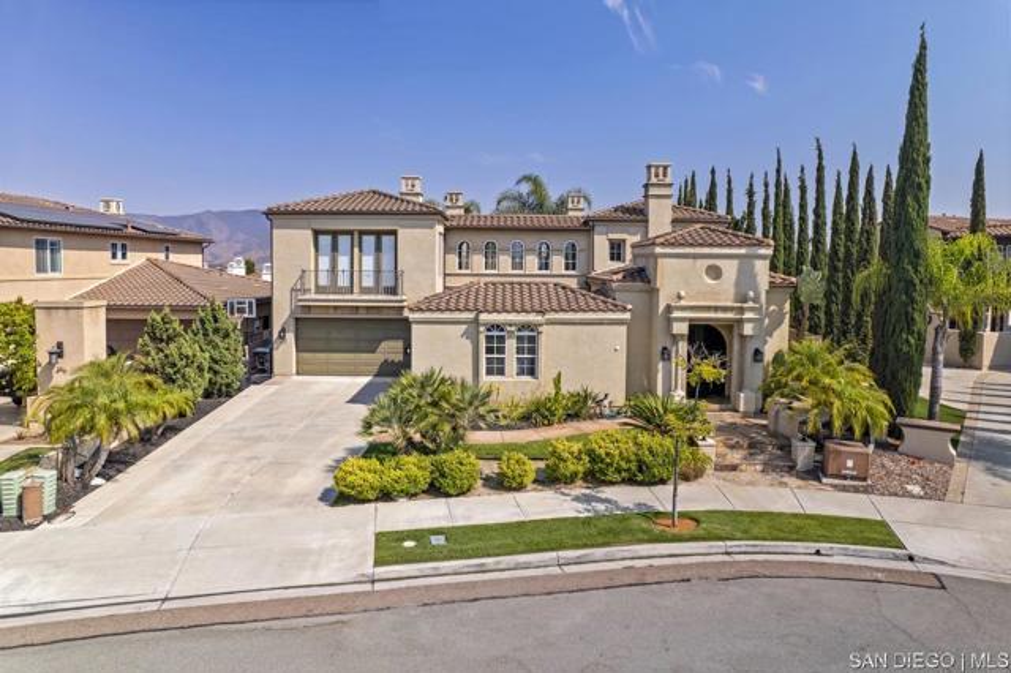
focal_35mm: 22
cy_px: 336
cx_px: 506
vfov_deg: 57.2
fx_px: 617
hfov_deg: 78.6
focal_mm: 8.38
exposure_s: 1/60
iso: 110
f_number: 2.8
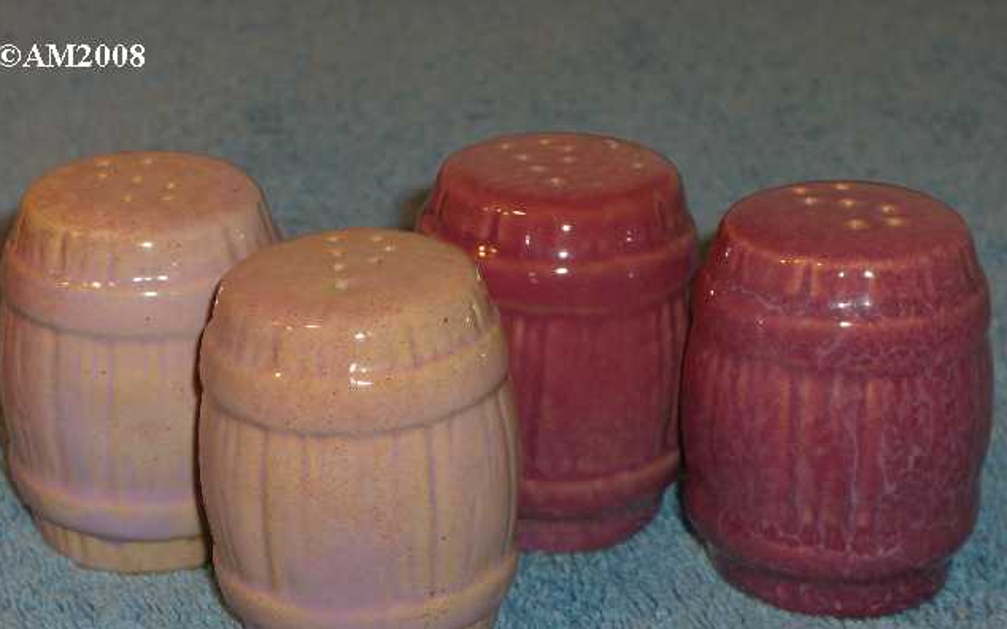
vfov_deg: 10.7
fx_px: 3348
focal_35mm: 122
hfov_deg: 17.1
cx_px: 500
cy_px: 380
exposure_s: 1/30
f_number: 5.4
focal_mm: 23.7
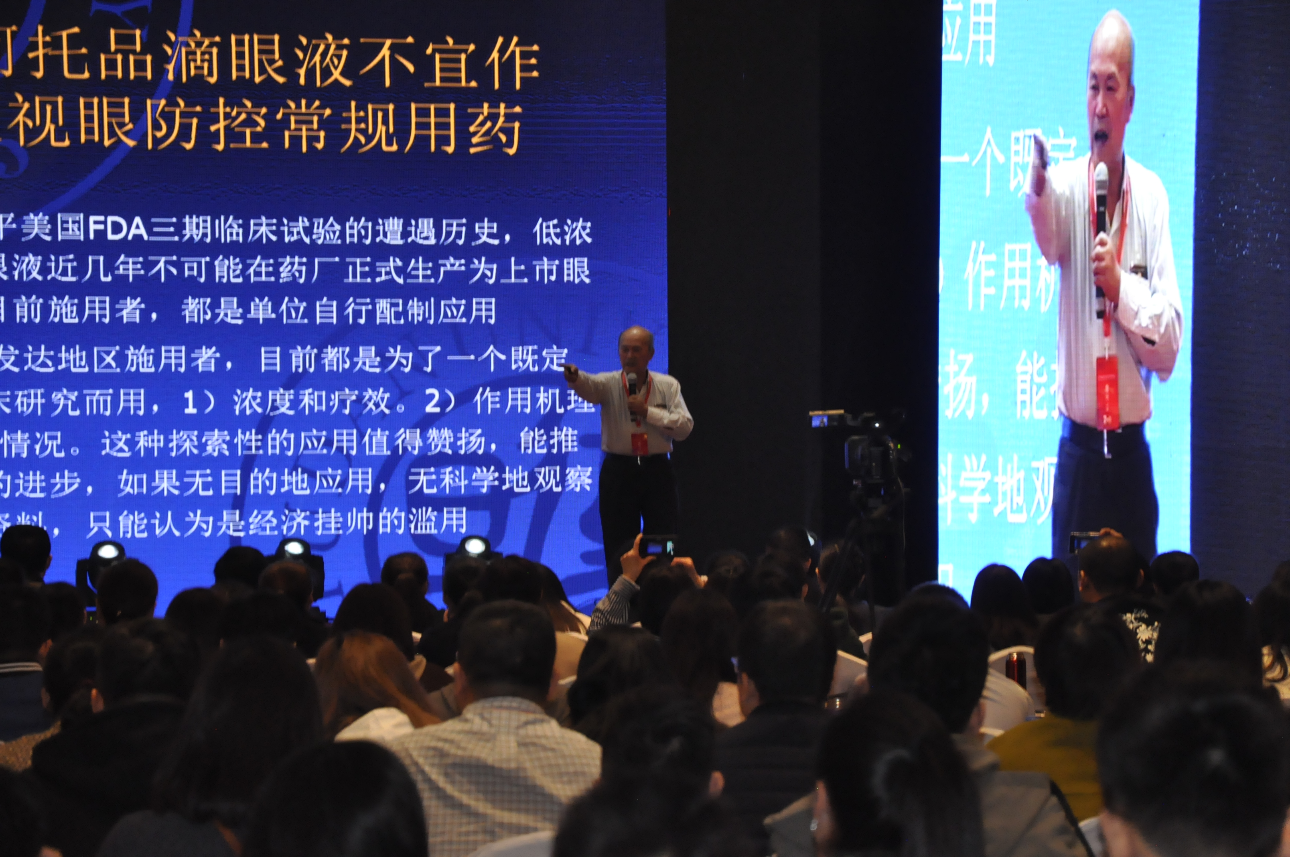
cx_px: 645
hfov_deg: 14.9
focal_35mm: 138
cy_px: 428
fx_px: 4939
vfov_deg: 9.9
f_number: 6.3
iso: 2000
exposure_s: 1/200
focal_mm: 92
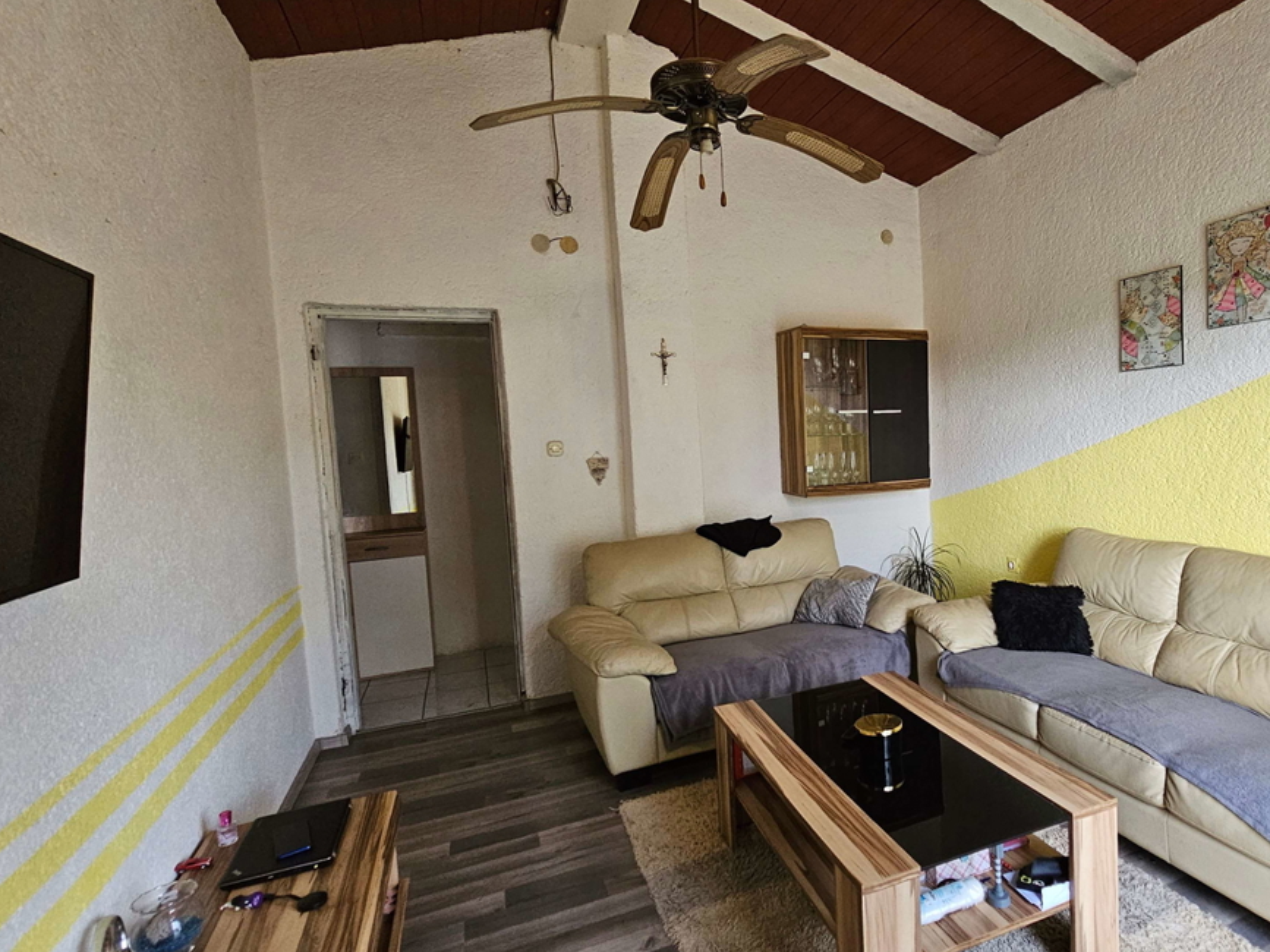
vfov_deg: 71.6
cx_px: 822
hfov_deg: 85.4
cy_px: 472
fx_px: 660
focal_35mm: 18
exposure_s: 1/100
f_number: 2.2
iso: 400
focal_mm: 2.2
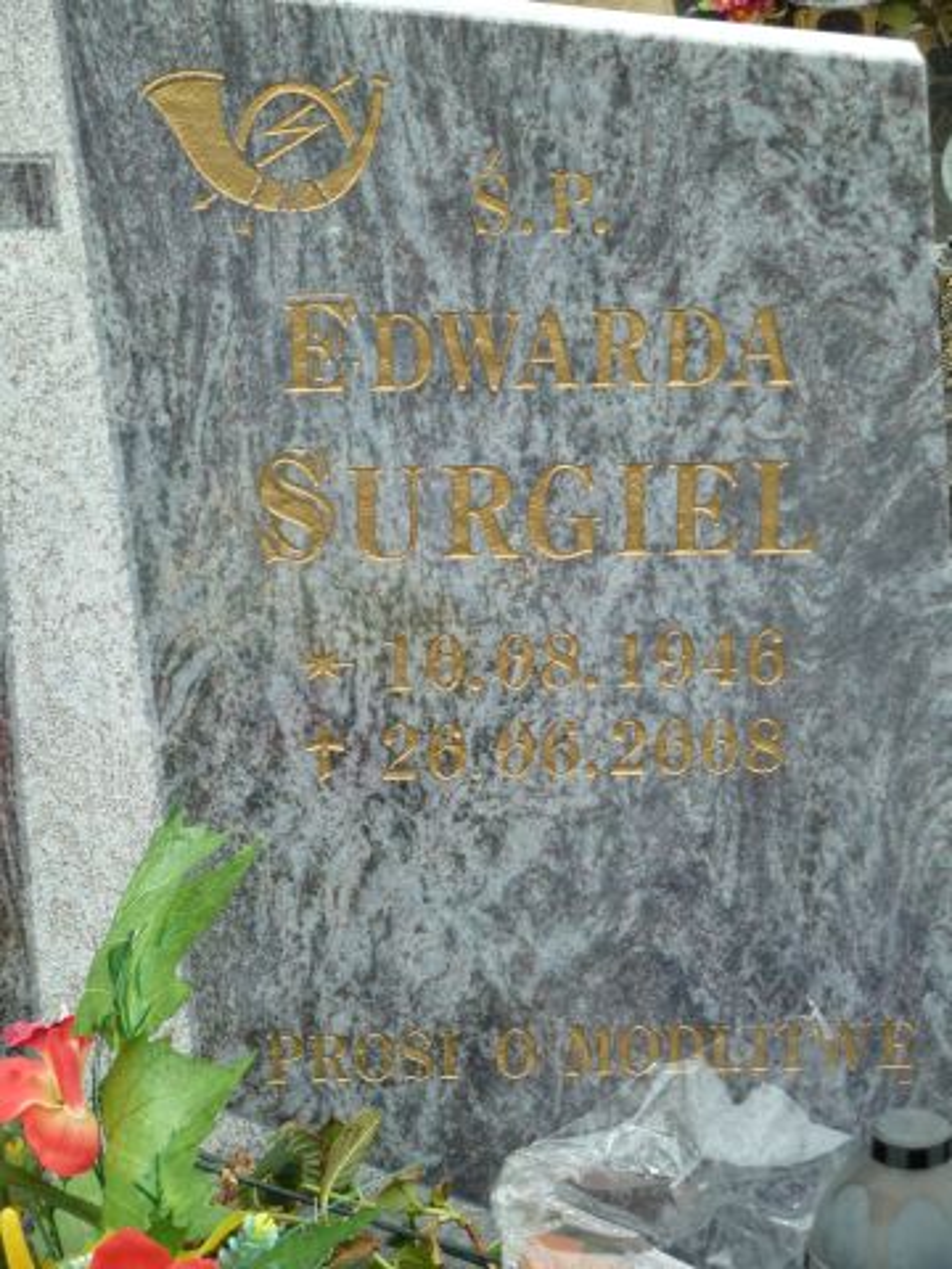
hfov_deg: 13.3
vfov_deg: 17.7
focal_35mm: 111
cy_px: 634
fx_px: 4070
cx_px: 476
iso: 80
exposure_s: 1/60
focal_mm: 18.2
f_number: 4.4
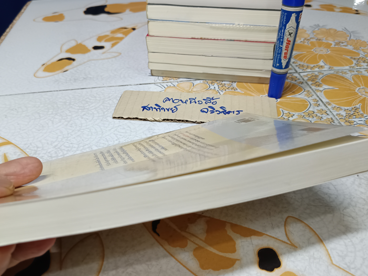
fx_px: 330
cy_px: 162
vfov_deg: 45.3
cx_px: 169
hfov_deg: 58.3
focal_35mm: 31
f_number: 1.7
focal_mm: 5.31
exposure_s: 1/25
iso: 970
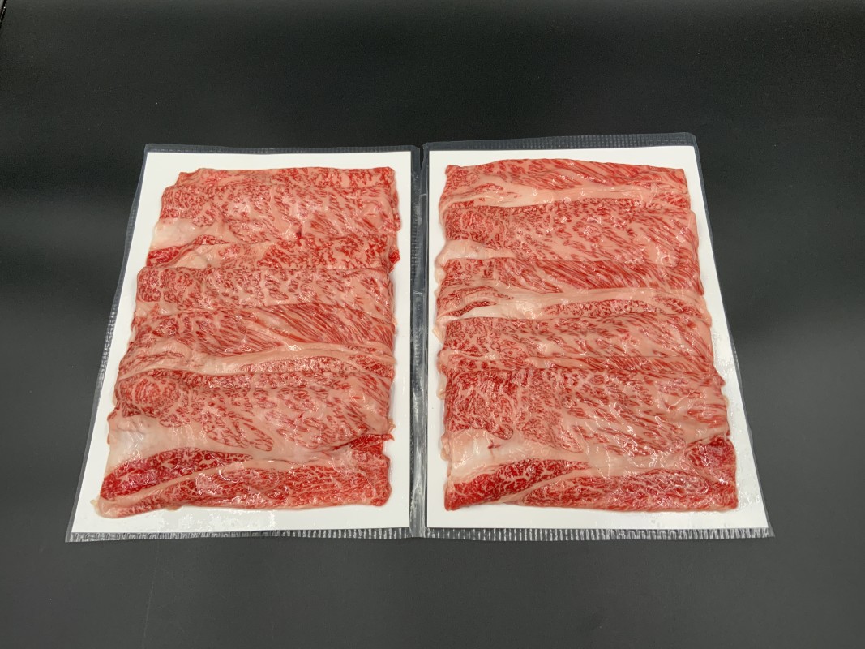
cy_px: 324
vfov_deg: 48.2
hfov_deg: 61.7
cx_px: 432
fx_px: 725
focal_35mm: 29
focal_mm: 3
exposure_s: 1/122
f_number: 1.8
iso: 40
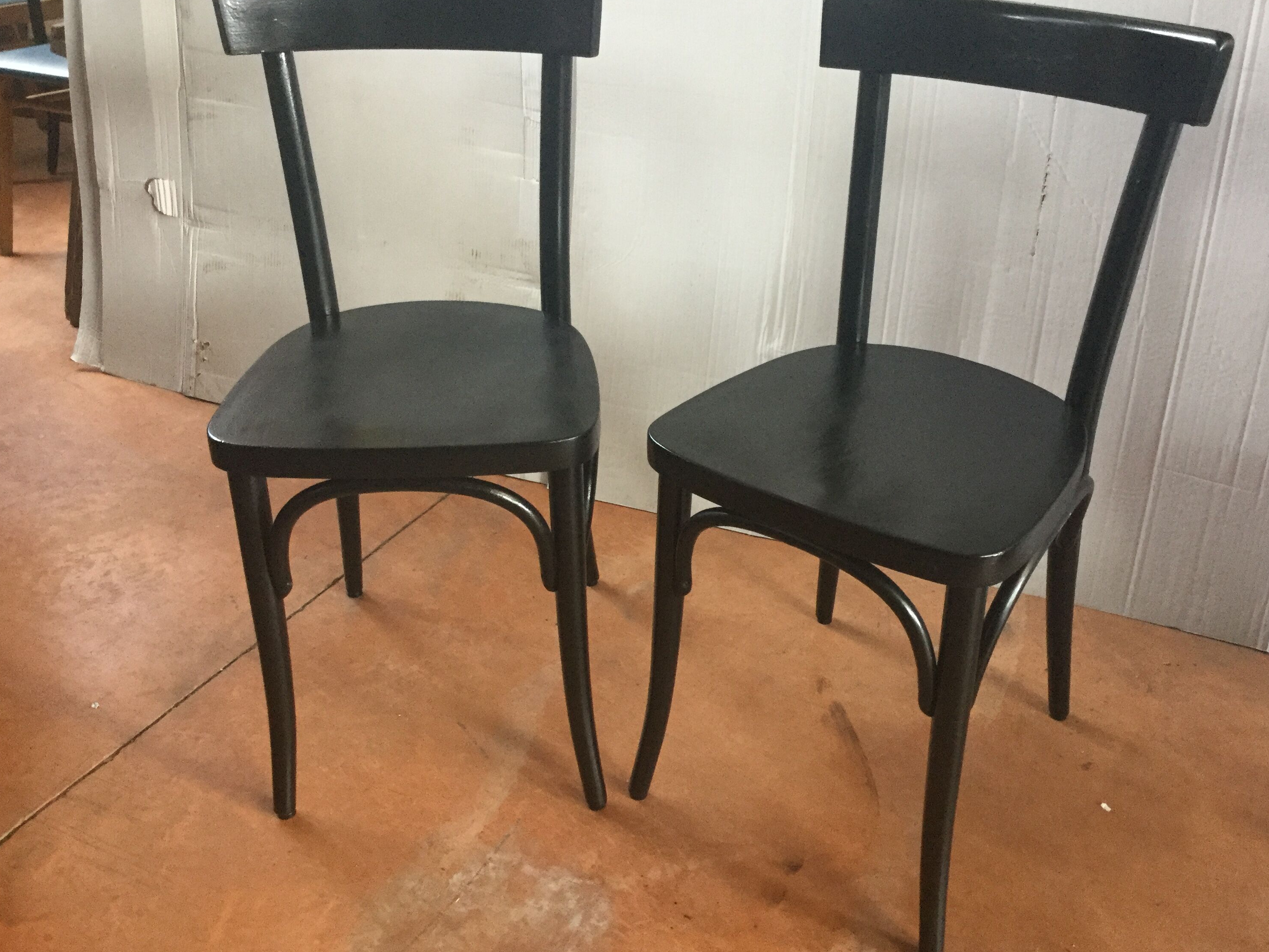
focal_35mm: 34
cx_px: 670
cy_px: 449
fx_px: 1246
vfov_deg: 41.8
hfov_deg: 53.9
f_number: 2.4
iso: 160
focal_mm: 3.3
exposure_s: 1/33
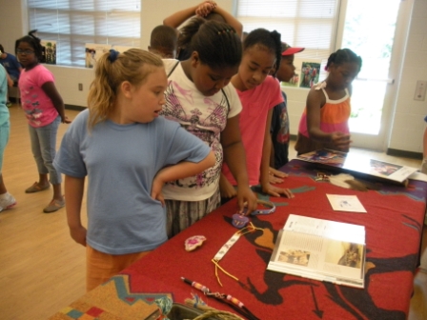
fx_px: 432
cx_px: 214
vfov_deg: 40.7
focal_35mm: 35
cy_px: 160
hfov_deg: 52.6
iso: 400
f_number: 3.5
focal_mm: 6.3
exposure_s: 1/54.6
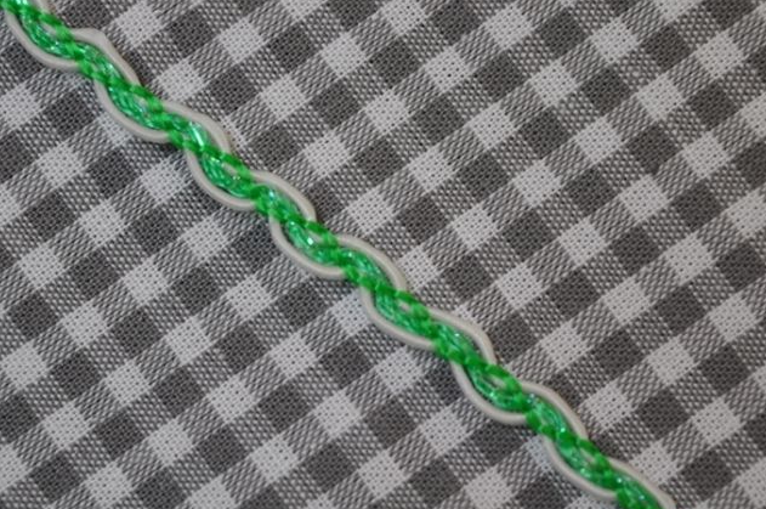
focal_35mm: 105
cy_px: 259
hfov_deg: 19.5
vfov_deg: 13.1
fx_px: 2223
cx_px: 308
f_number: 5.6
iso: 400
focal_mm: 55
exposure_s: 1/80
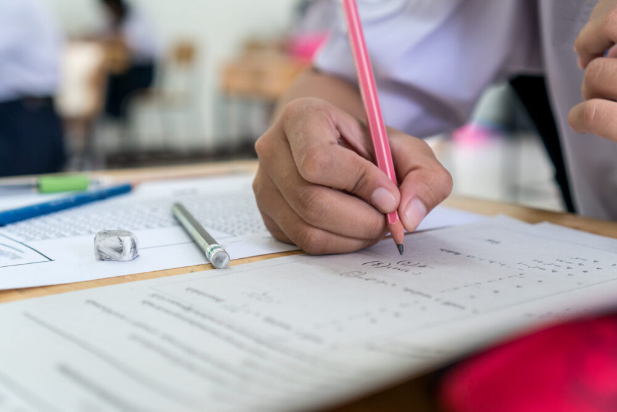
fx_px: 900
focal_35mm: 52
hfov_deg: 37.8
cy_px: 206
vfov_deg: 25.8
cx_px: 308
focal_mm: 35
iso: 200
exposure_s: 1/80
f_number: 3.2
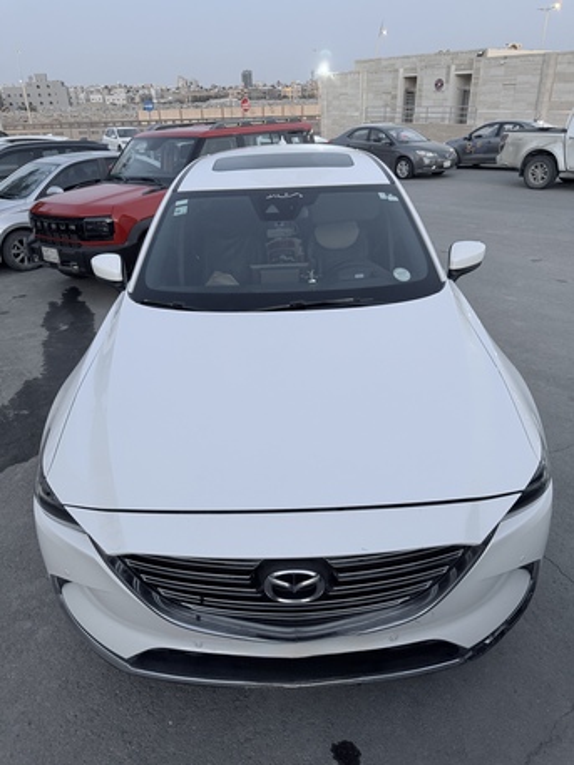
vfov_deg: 71.6
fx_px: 530
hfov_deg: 56.8
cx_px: 287
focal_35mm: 24
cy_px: 382
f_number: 1.78
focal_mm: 6.76
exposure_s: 1/120
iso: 200
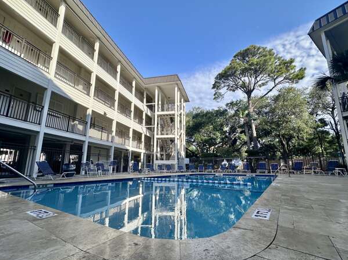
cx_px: 180
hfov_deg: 94.5
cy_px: 138
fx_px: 161
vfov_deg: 78.0
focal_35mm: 16
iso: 40
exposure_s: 1/1221
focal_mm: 2.22
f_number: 2.2
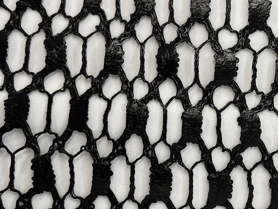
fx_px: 514
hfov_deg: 29.0
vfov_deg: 22.8
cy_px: 140
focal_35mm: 64
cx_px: 252
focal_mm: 5.1
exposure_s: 1/120
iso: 125
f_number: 1.6
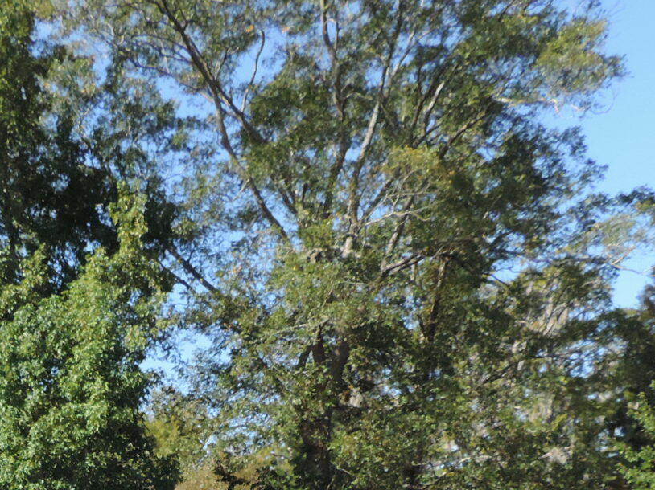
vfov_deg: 20.1
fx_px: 1267
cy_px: 641
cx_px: 76
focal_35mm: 67
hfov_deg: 28.0
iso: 160
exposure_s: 1/1000
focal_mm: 4.3
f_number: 3
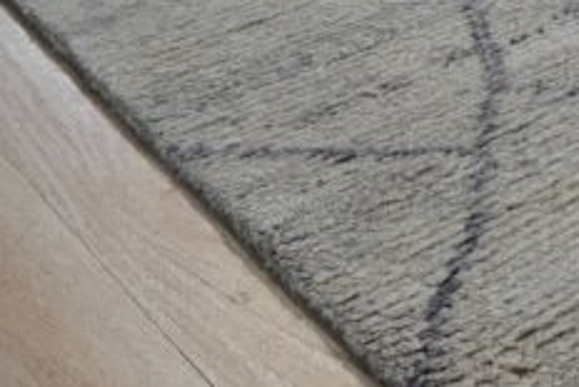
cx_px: 609
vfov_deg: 21.9
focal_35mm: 62
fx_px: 998
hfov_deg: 29.7
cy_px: 135
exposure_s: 1/200
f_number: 4.5
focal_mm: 16
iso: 500
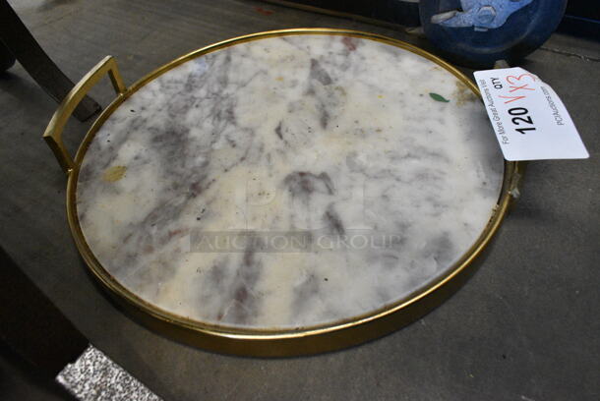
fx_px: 450
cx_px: 300
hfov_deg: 67.3
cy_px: 200
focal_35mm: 27
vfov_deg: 48.0
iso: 6400
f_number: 6.3
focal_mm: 18
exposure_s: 1/160
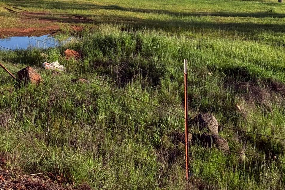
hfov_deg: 26.0
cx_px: 159
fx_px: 617
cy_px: -14
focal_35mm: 78
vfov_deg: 17.0
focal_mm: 6.76
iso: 64
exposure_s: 1/3096
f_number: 1.78
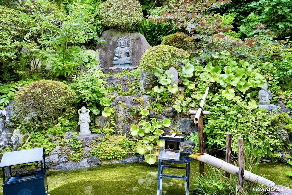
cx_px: 146
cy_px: 98
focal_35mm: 24
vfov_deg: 53.1
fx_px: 195
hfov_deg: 73.8
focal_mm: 24
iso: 320
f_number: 6.3
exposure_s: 1/80
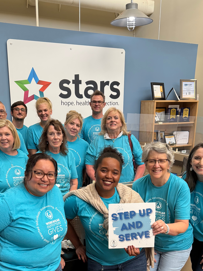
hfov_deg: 35.9
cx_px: 92
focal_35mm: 40
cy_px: 196
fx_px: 313
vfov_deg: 45.5
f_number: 1.78
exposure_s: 1/120
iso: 200
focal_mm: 6.76
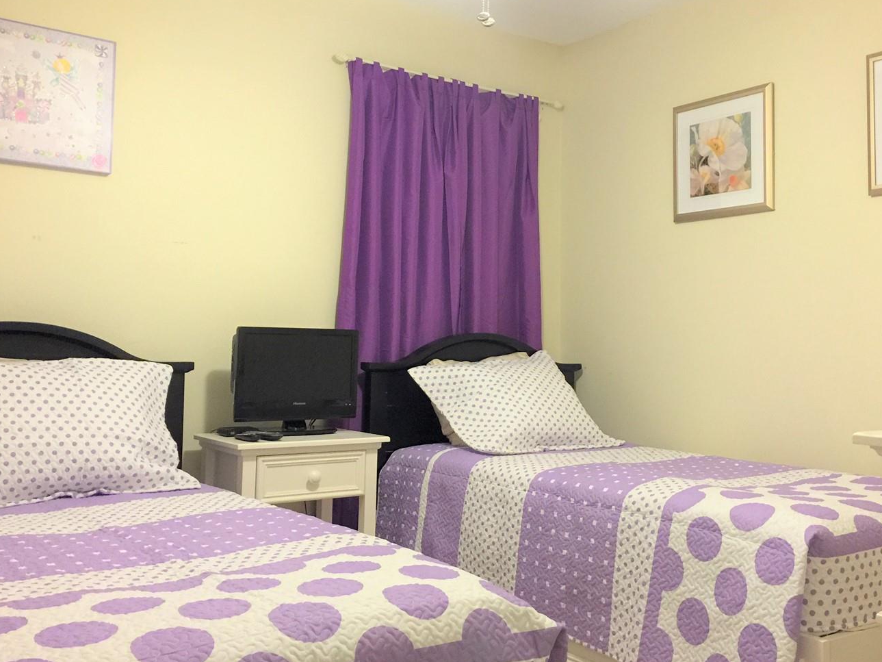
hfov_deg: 51.2
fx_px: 917
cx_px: 497
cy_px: 303
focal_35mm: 36
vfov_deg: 39.6
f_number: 2.2
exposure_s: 1/15
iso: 125
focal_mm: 4.15
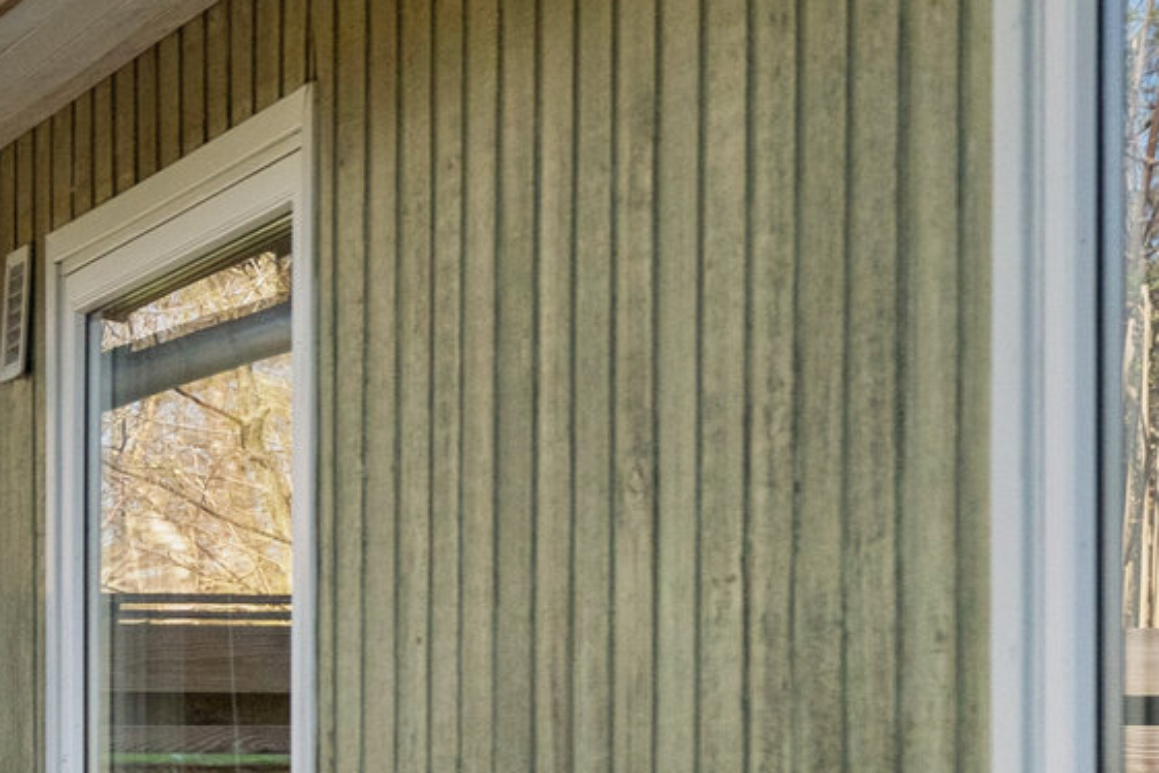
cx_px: -946
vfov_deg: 8.7
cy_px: 1002
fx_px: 4990
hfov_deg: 12.1
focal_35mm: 155
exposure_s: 1/2000
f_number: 4
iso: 320
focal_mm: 29
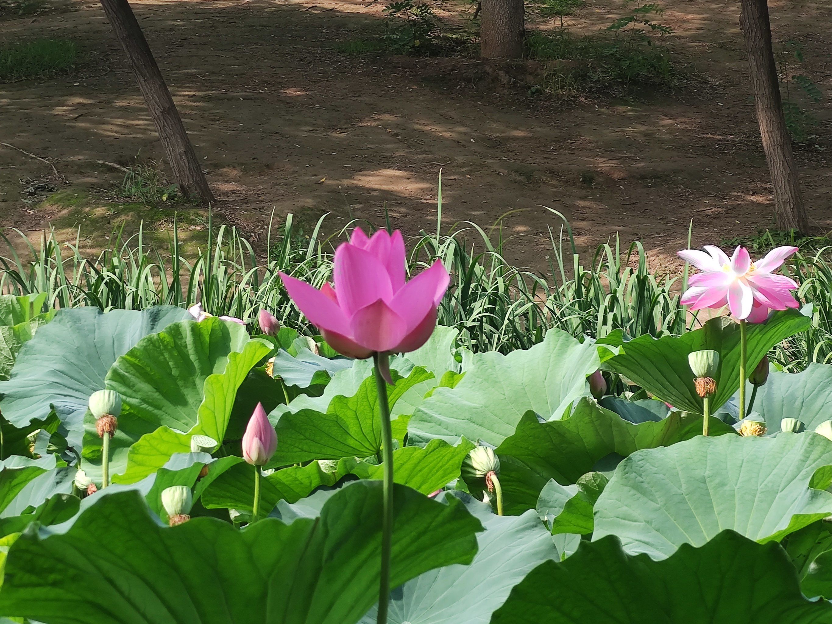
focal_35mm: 135
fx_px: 3245
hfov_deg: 14.6
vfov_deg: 11.0
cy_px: 312
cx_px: 416
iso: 50
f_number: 2
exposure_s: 1/323
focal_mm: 8.74
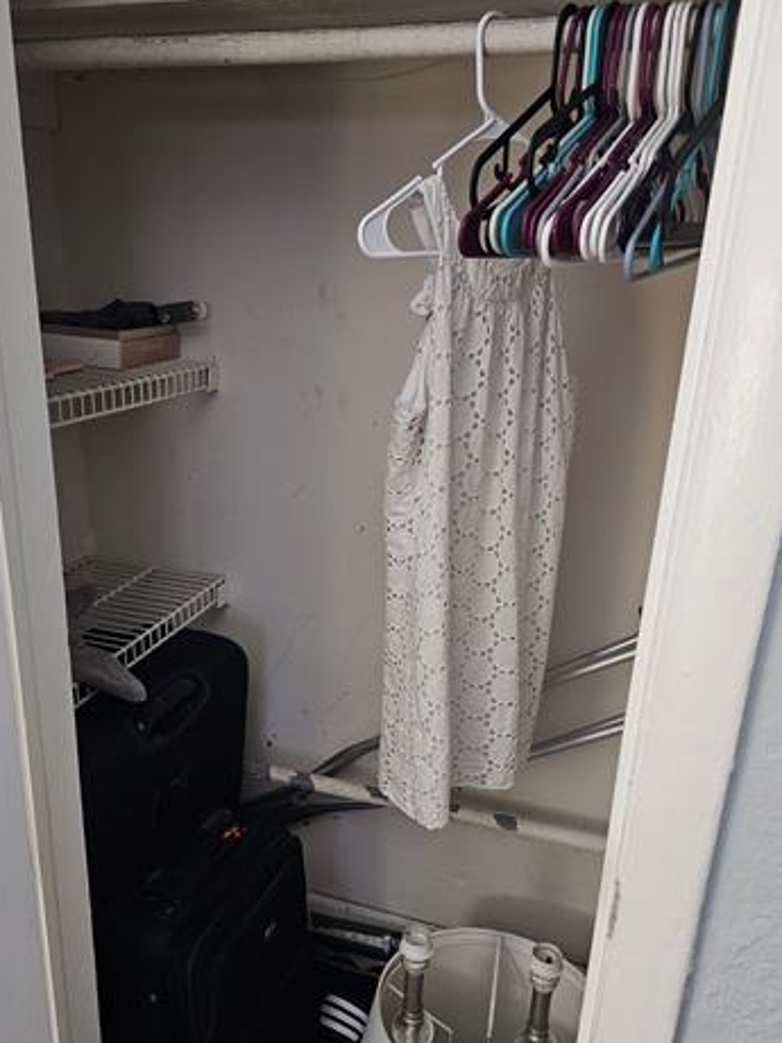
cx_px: 317
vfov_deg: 59.7
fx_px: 904
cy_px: 601
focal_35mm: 30
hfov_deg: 46.6
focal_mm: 6.3
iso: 800
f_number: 1.7
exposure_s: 1/24
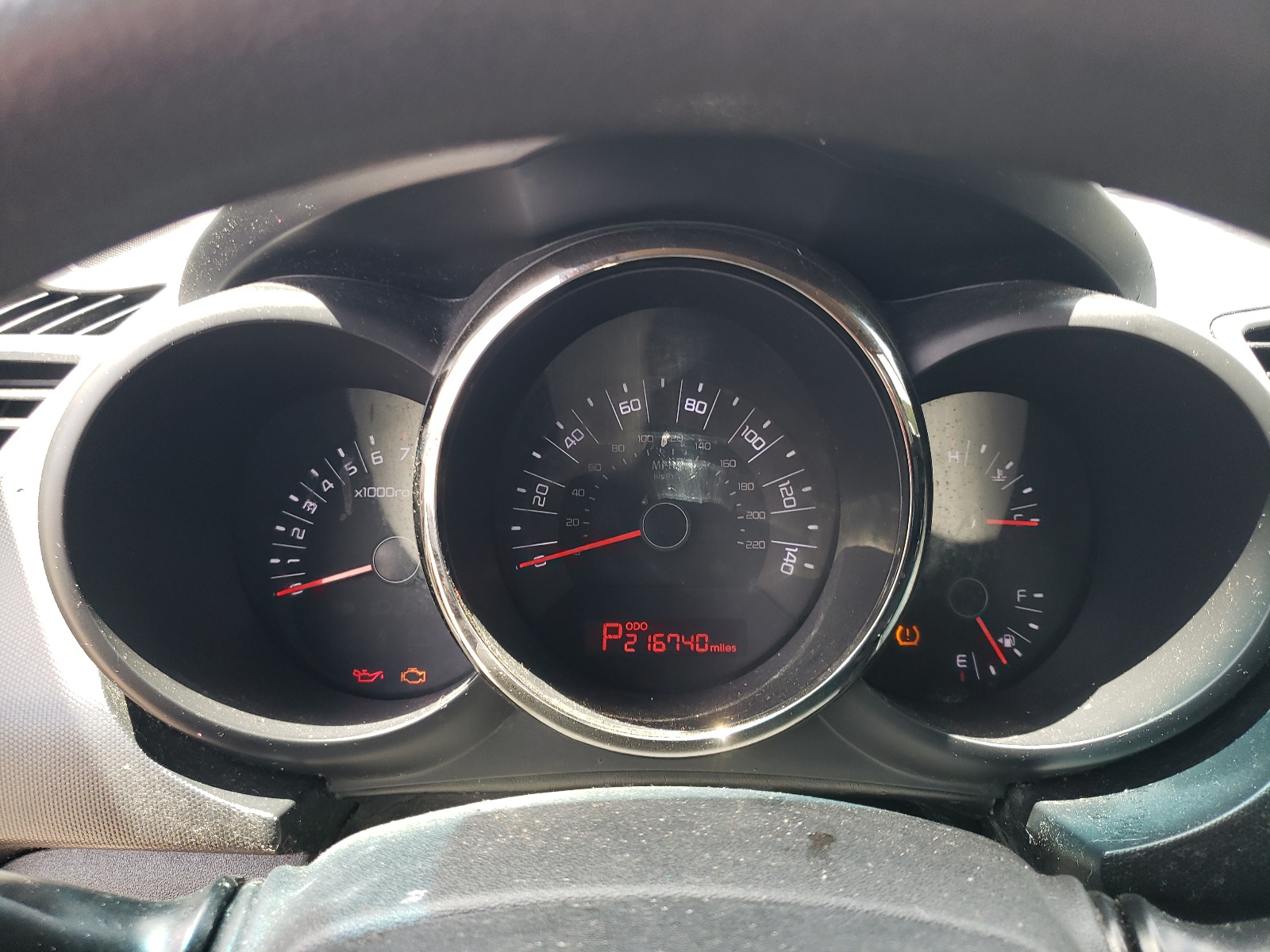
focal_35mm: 26
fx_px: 954
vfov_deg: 53.1
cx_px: 635
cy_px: 476
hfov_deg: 67.3
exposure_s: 1/120
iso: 72
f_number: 1.5
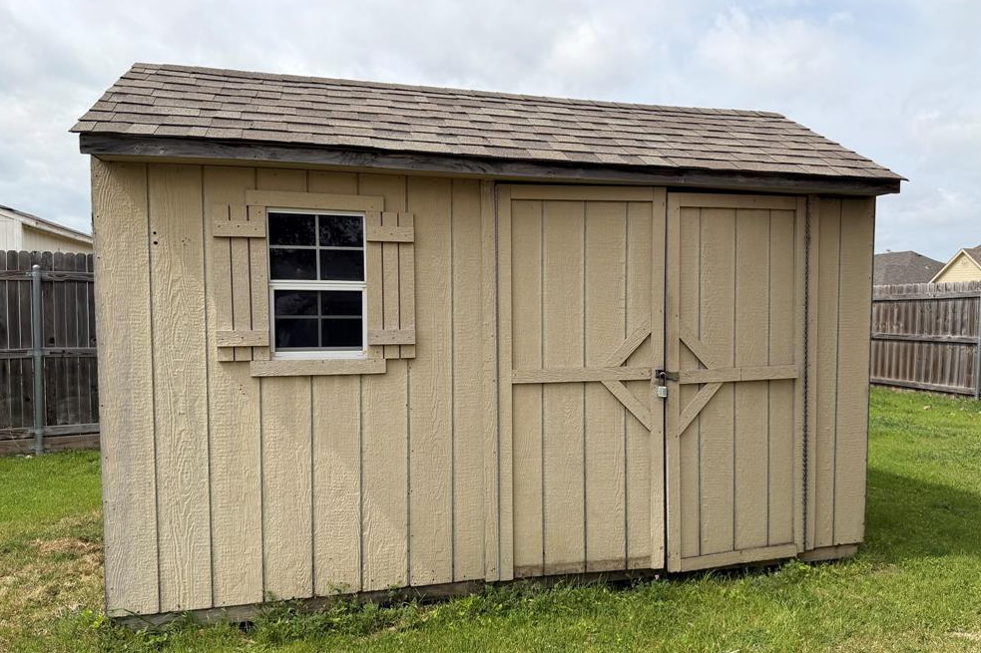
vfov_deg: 49.5
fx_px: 708
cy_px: 346
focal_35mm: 26
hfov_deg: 69.4
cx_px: 501
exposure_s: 1/5319
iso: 80
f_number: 1.78
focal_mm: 6.76
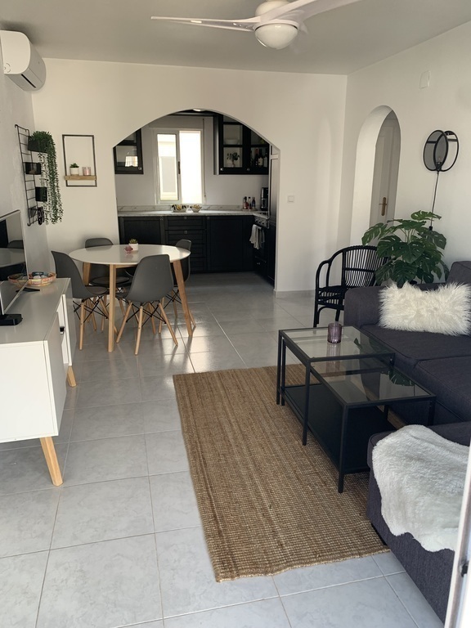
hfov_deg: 53.1
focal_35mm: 26
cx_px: 236
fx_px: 472
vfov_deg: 67.3
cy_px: 314
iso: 100
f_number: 1.8
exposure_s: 1/117
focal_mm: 4.25
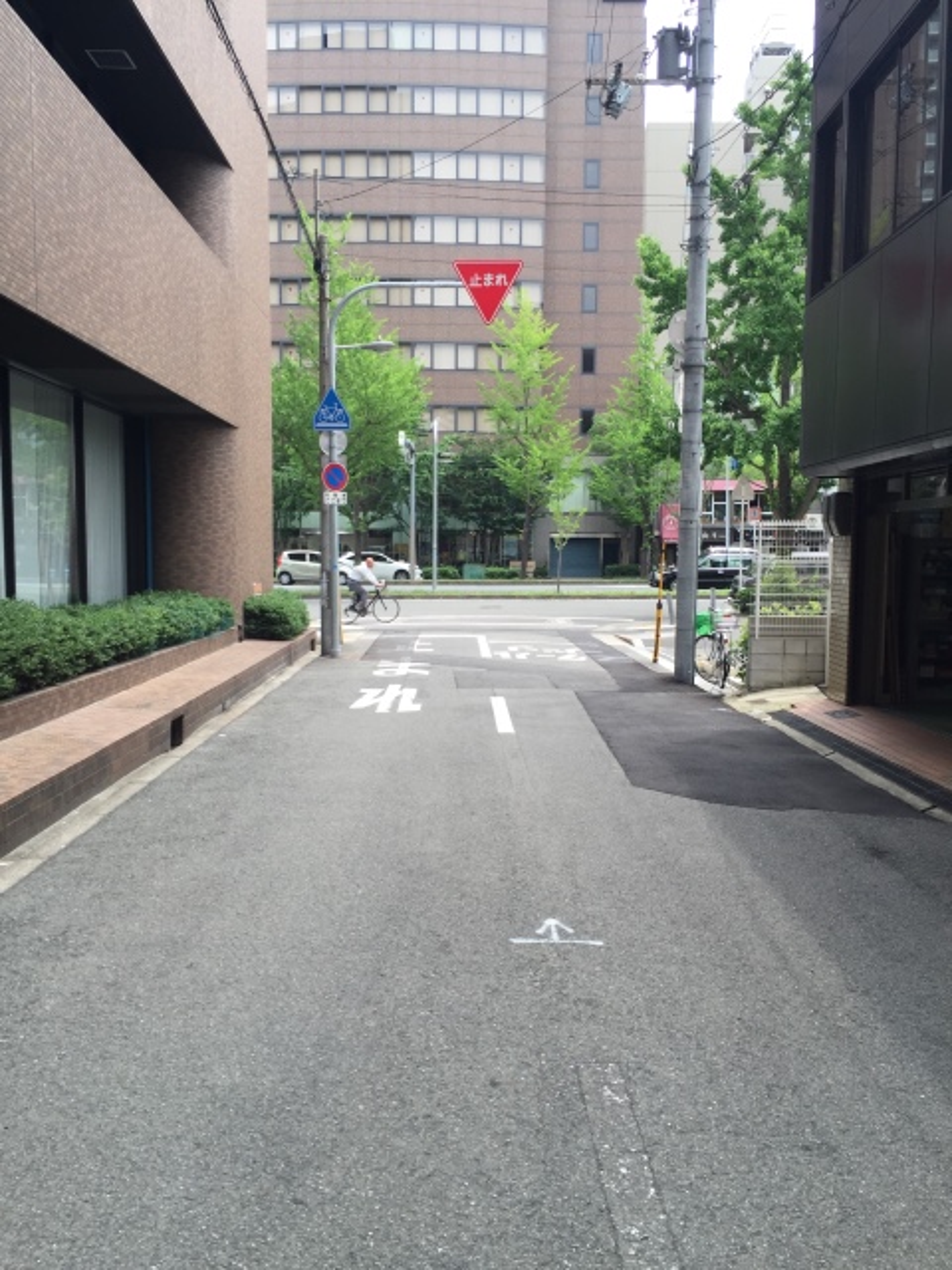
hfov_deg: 48.2
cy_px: 635
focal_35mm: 29
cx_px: 476
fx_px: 1063
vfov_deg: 61.7
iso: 32
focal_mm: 4.15
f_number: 2.2
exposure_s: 1/439
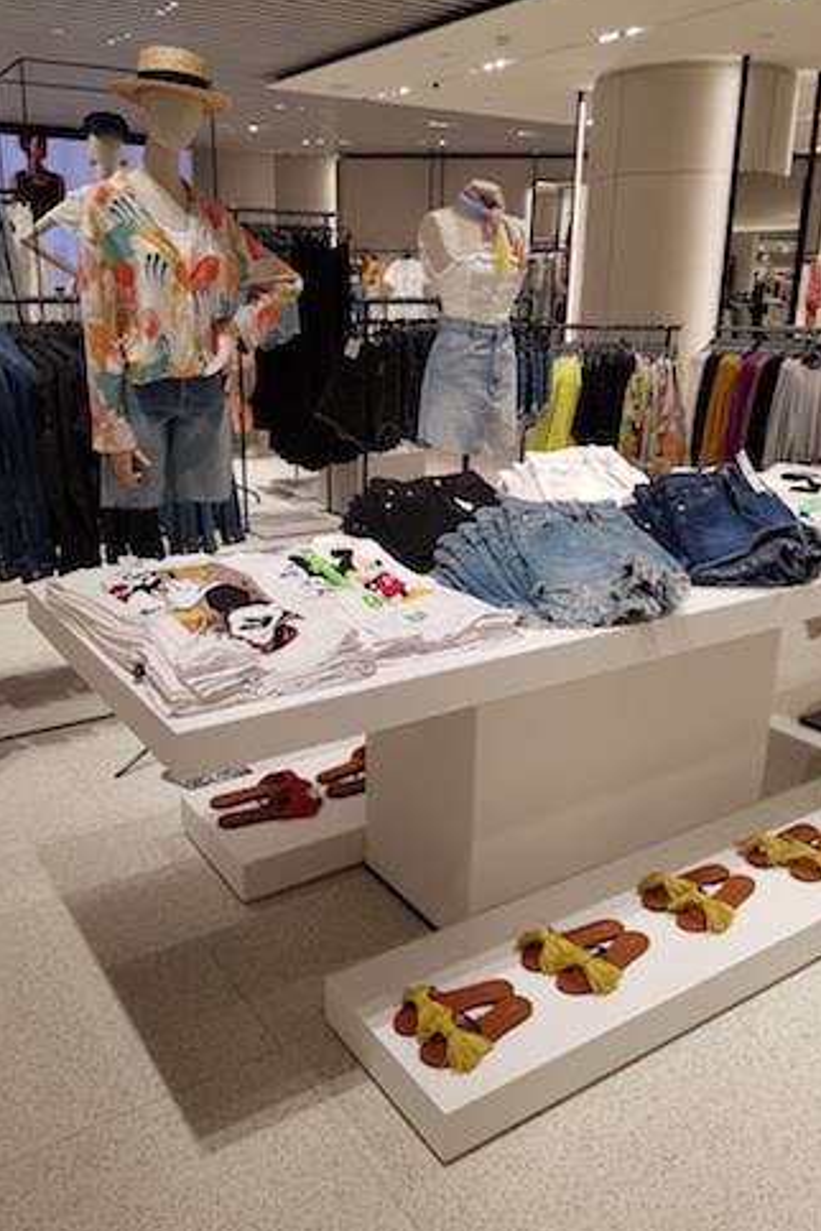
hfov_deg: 46.3
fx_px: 958
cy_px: 622
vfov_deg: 65.5
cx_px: 351
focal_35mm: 28
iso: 40
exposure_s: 1/128
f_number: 1.7
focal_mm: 4.2
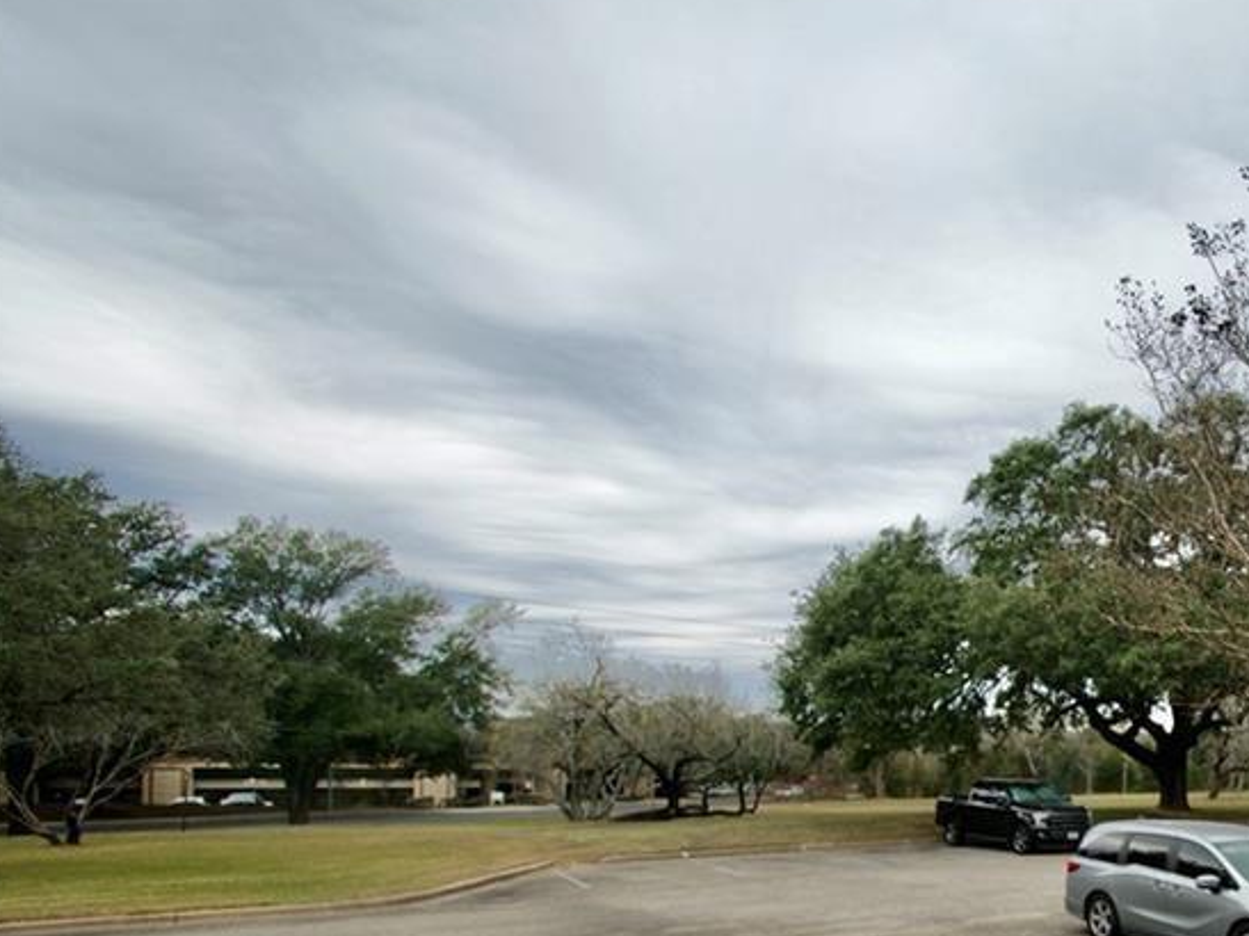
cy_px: 710
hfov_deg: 55.4
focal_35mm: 27
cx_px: 1153
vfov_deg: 49.2
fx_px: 974
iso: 100
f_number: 6.3
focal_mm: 10
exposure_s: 1/60
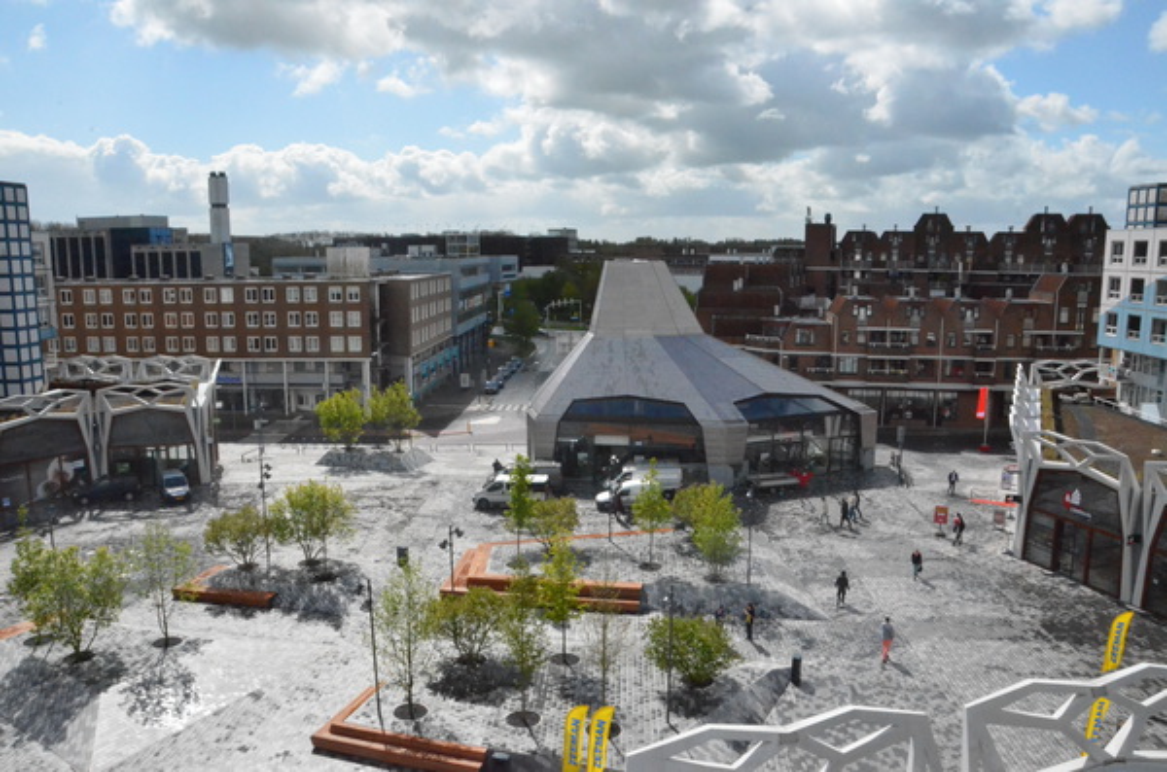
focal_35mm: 27
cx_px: 584
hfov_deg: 67.5
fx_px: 873
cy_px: 386
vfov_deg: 47.7
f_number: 22
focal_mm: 18
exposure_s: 1/2000
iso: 6400
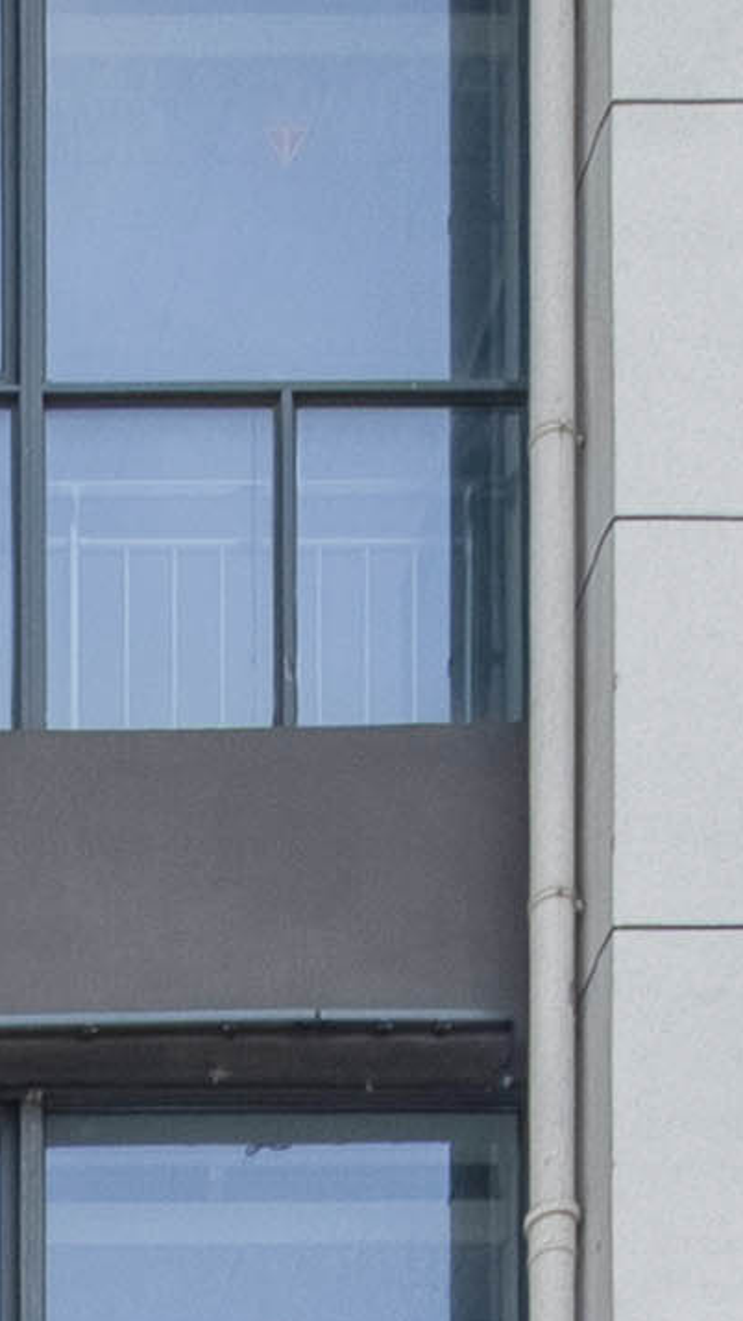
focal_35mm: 174
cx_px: -1443
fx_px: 6096
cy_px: 4153
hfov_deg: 6.4
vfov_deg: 9.3
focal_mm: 17
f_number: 11
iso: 320
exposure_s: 1/1250
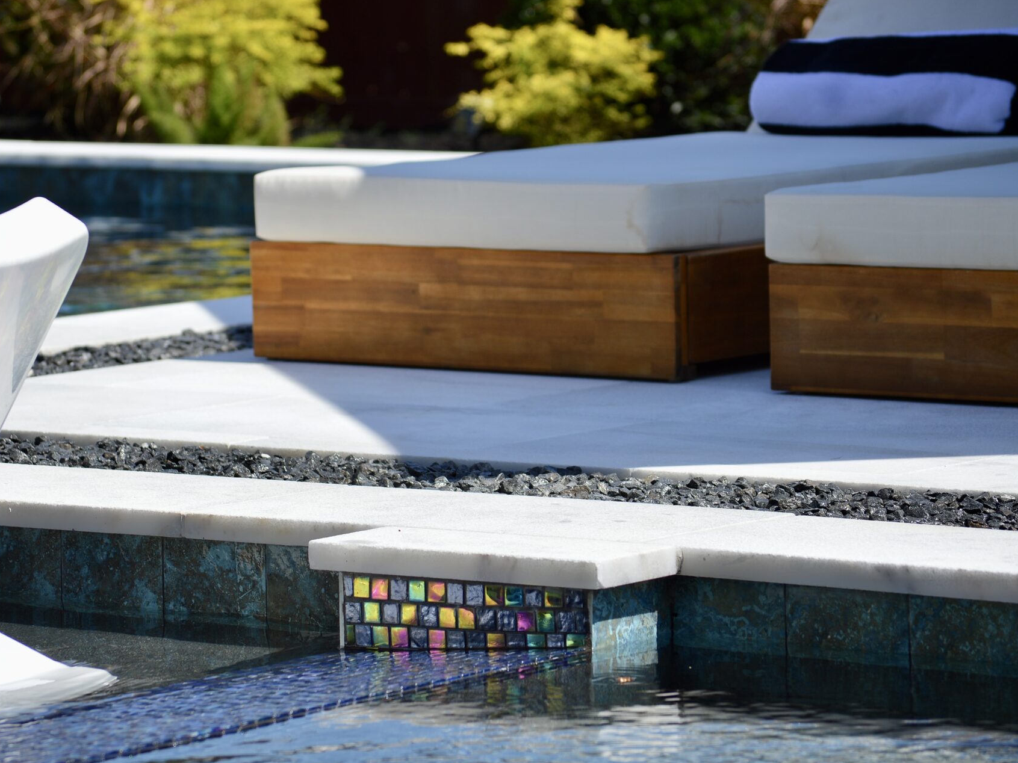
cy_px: 382
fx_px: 5293
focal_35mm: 180
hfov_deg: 11.0
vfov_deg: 8.2
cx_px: 464
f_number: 6.3
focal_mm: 110
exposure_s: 1/640
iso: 100
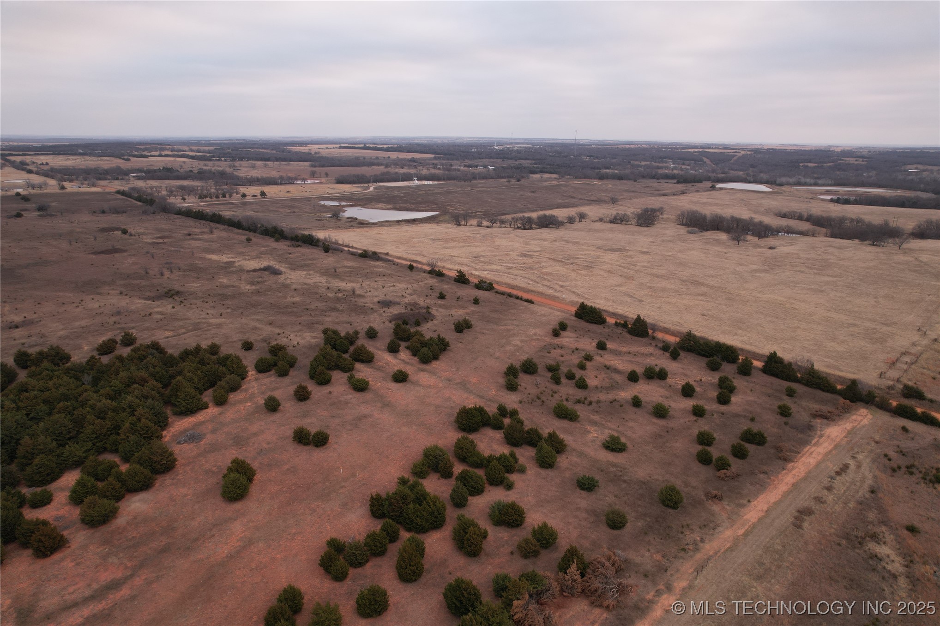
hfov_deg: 78.6
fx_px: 574
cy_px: 313
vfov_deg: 57.2
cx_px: 470
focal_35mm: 22
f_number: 2.8
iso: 120
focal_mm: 8.38
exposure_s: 1/40
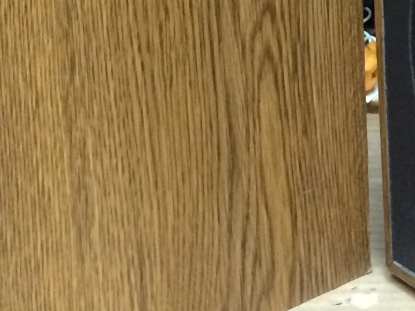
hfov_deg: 14.8
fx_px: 1583
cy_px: -286
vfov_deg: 10.4
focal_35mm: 132
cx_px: 368
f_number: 2.2
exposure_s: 1/25
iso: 250
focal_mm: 4.15
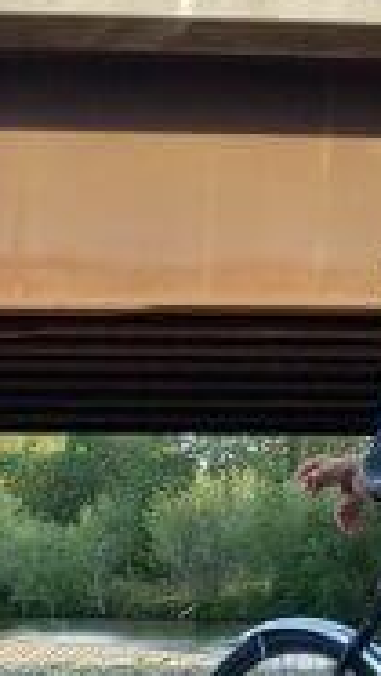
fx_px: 2042
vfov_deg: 17.8
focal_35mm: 114
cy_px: 827
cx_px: -421
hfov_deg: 9.8
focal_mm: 4.2
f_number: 1.7
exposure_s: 1/306
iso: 50
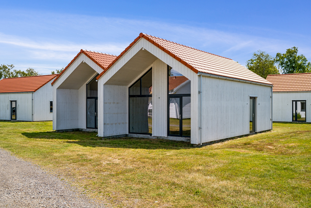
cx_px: 156
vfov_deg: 36.9
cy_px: 104
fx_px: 311
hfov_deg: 53.1
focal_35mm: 36
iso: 320
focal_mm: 36
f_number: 4
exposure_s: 1/2500
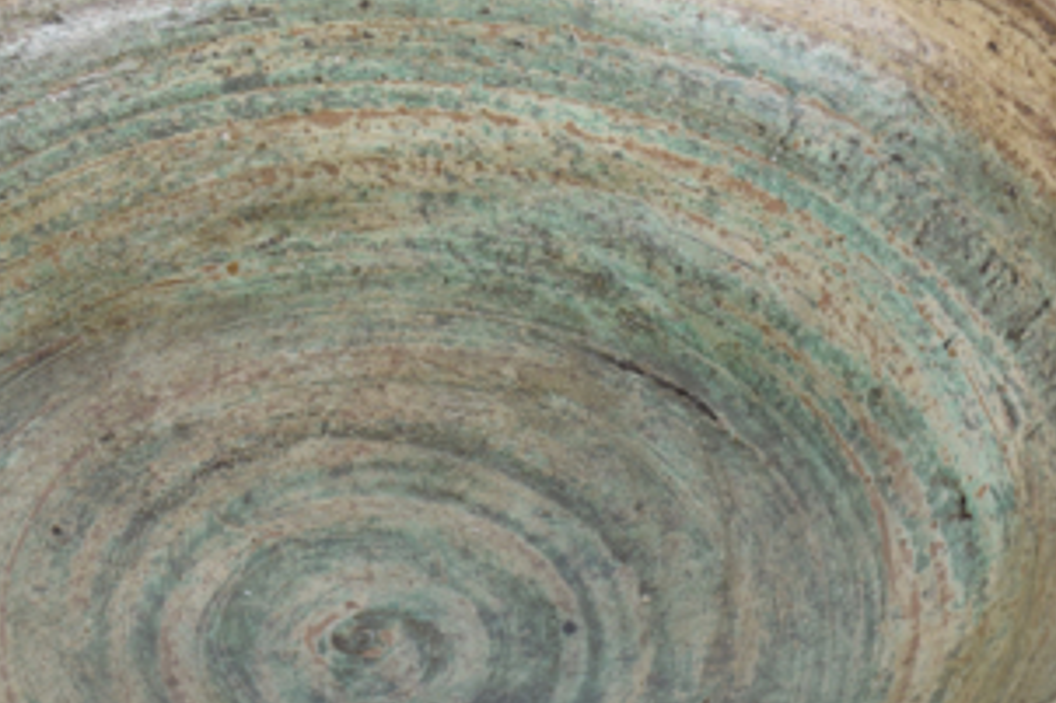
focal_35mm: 175
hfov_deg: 11.7
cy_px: 477
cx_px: 385
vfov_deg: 7.8
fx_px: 5132
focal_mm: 55
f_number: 8
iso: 800
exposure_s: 1/125
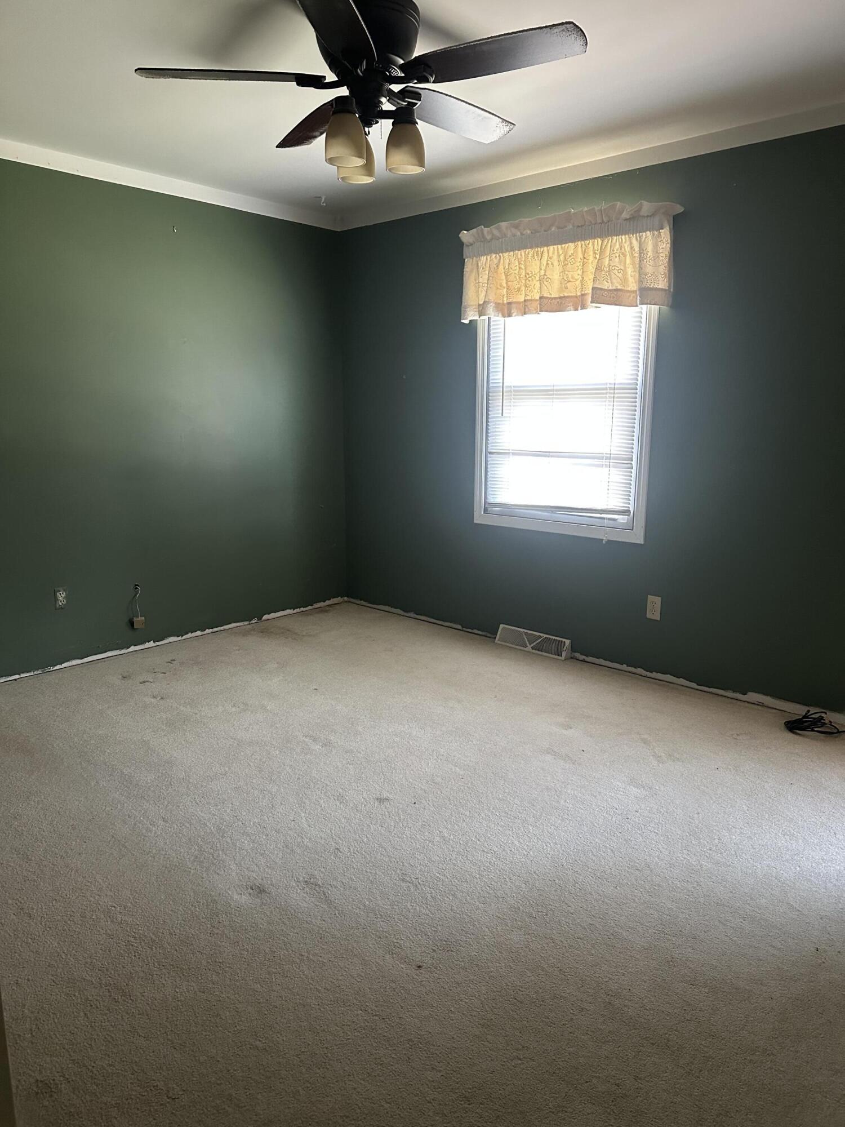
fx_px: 781
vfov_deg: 71.6
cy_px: 564
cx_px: 422
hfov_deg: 56.8
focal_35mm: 24
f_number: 1.78
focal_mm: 6.86
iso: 500
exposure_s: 1/60
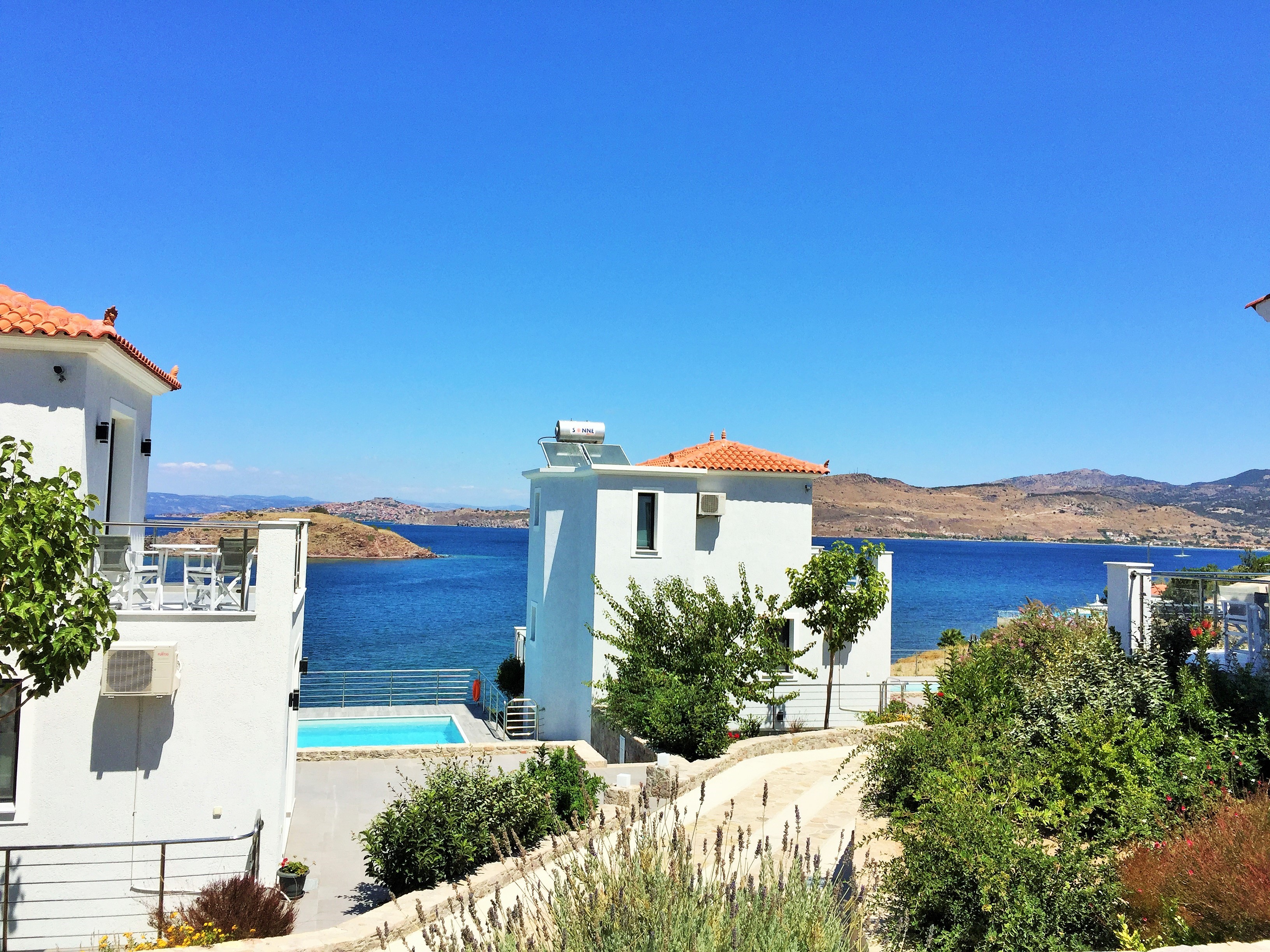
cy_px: 476
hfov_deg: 61.7
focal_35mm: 29
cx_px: 635
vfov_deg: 48.2
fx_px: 1064
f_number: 2.2
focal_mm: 4.15
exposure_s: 1/3597
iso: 32
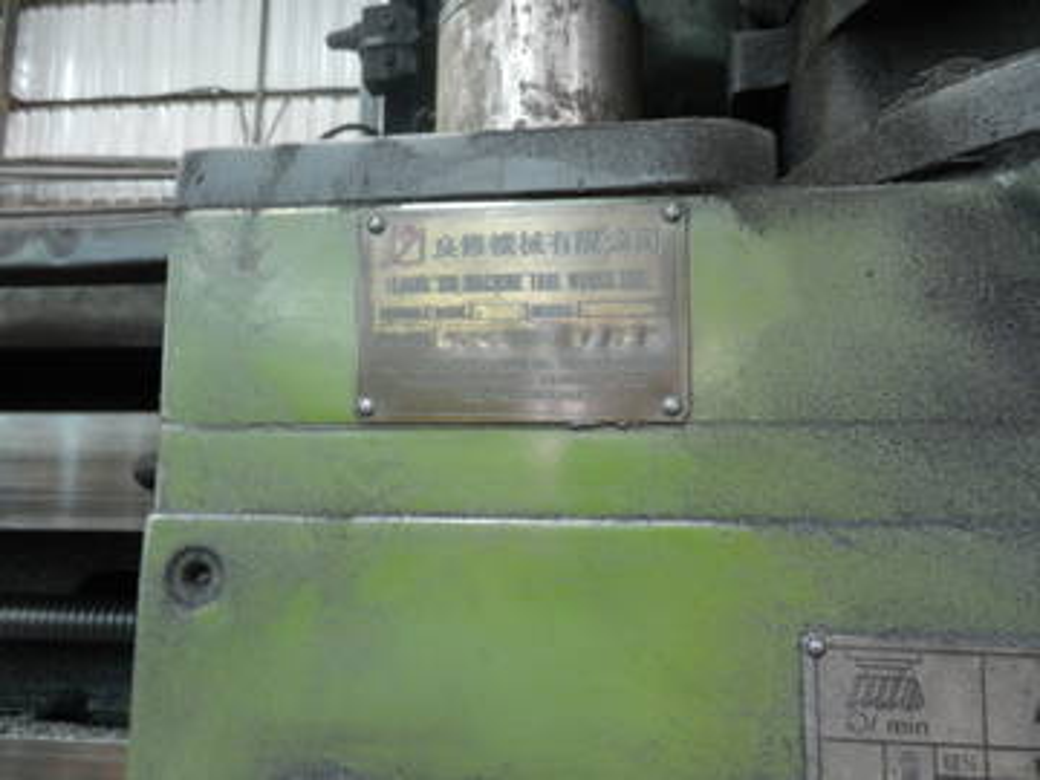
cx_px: 520
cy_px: 390
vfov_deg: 54.9
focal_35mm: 25
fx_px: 751
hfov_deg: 69.4
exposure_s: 1/6
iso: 400
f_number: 3.5
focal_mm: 4.5
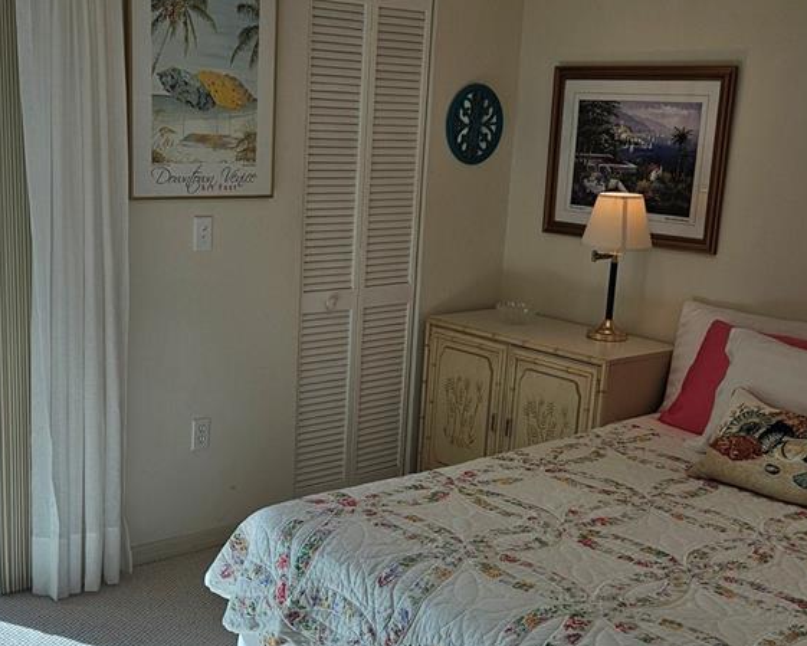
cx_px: 387
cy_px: 413
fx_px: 1147
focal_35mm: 48
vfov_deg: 31.3
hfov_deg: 38.8
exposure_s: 1/323
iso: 25
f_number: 1.8
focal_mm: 5.4
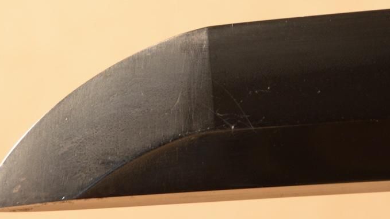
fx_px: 4022
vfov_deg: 3.1
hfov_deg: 5.6
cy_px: 65
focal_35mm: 389
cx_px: 213
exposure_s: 1/2
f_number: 11
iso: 400
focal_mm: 120
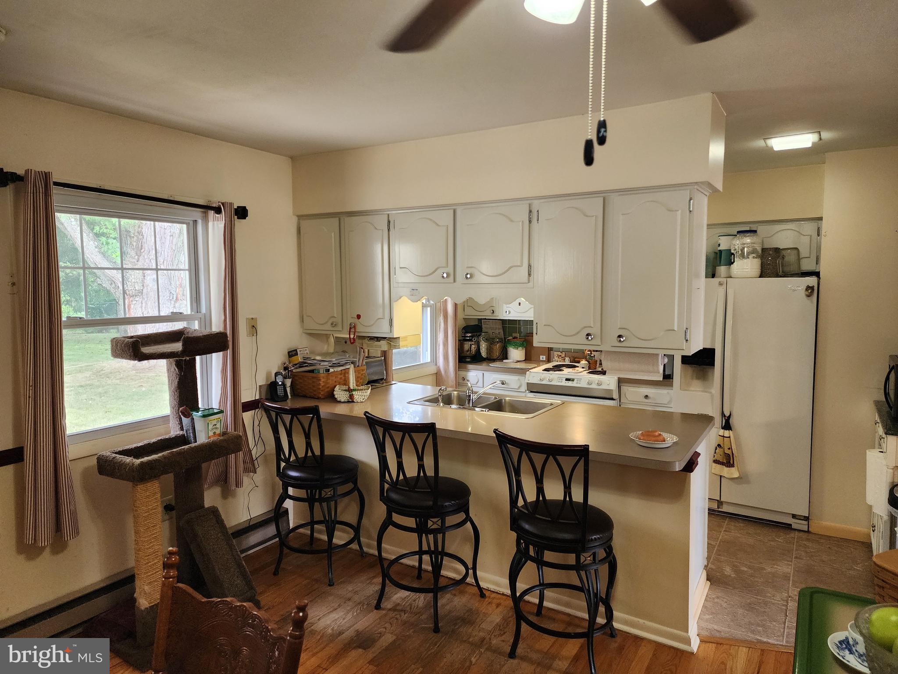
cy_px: 337
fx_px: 597
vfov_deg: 58.9
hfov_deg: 73.9
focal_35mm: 23
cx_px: 449
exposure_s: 1/120
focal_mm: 6.4
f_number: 1.8
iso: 250
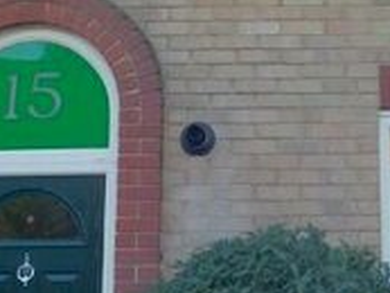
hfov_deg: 20.9
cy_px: 12
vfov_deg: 15.7
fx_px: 1049
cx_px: 300
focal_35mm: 93
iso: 125
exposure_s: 1/250
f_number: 3
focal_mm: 4
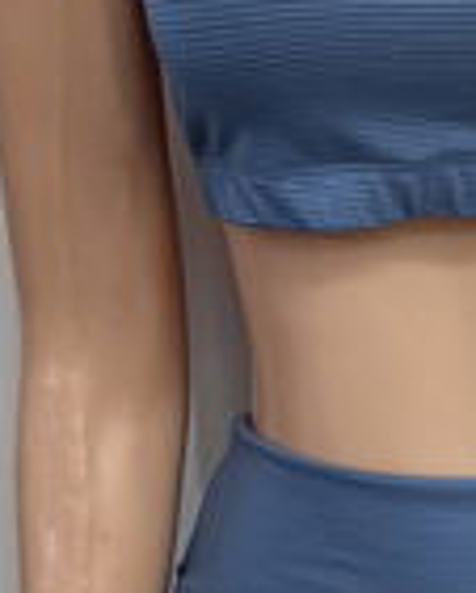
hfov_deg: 15.7
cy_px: 423
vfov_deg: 19.8
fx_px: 1689
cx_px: 493
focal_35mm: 96
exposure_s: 1/50
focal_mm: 5.96
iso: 64
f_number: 1.6
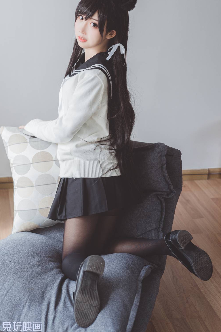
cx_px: 114
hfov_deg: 22.6
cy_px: 142
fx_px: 552
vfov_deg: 33.3
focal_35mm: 60
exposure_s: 1/100
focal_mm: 50
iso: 100
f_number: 2.8
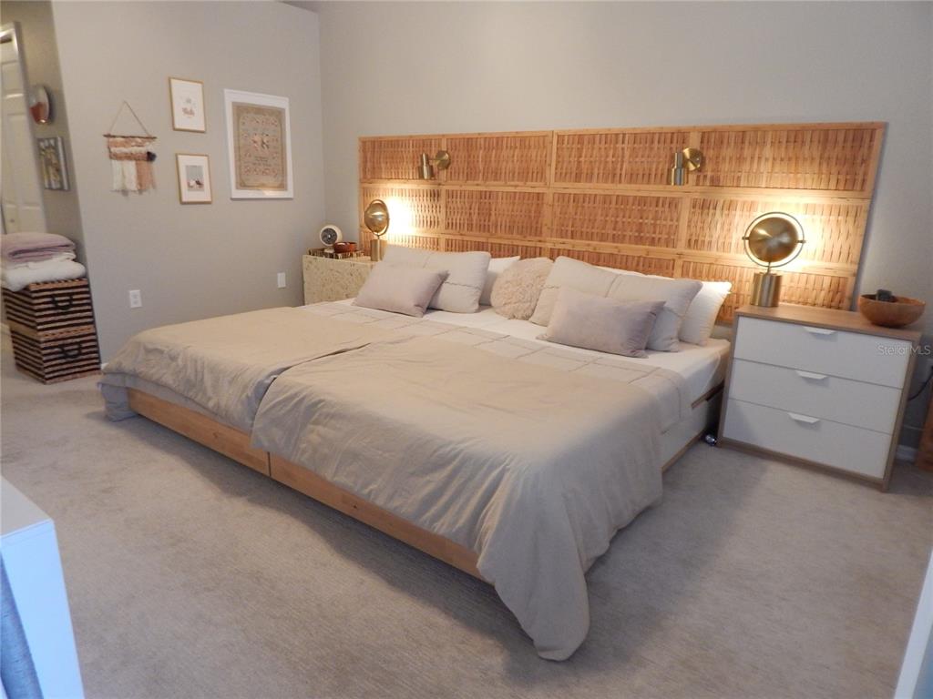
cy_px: 350
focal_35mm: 22
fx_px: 593
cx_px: 466
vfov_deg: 61.1
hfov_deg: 76.4
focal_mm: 4
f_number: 3
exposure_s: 1/30
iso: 400
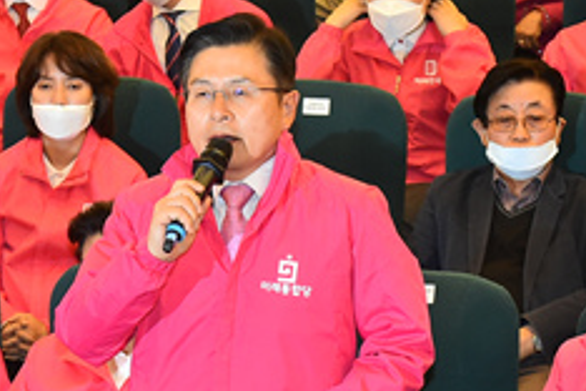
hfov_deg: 9.4
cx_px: 230
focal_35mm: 219
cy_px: 326
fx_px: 3565
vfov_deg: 6.3
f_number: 7.1
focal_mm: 80
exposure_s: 1/160
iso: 4000
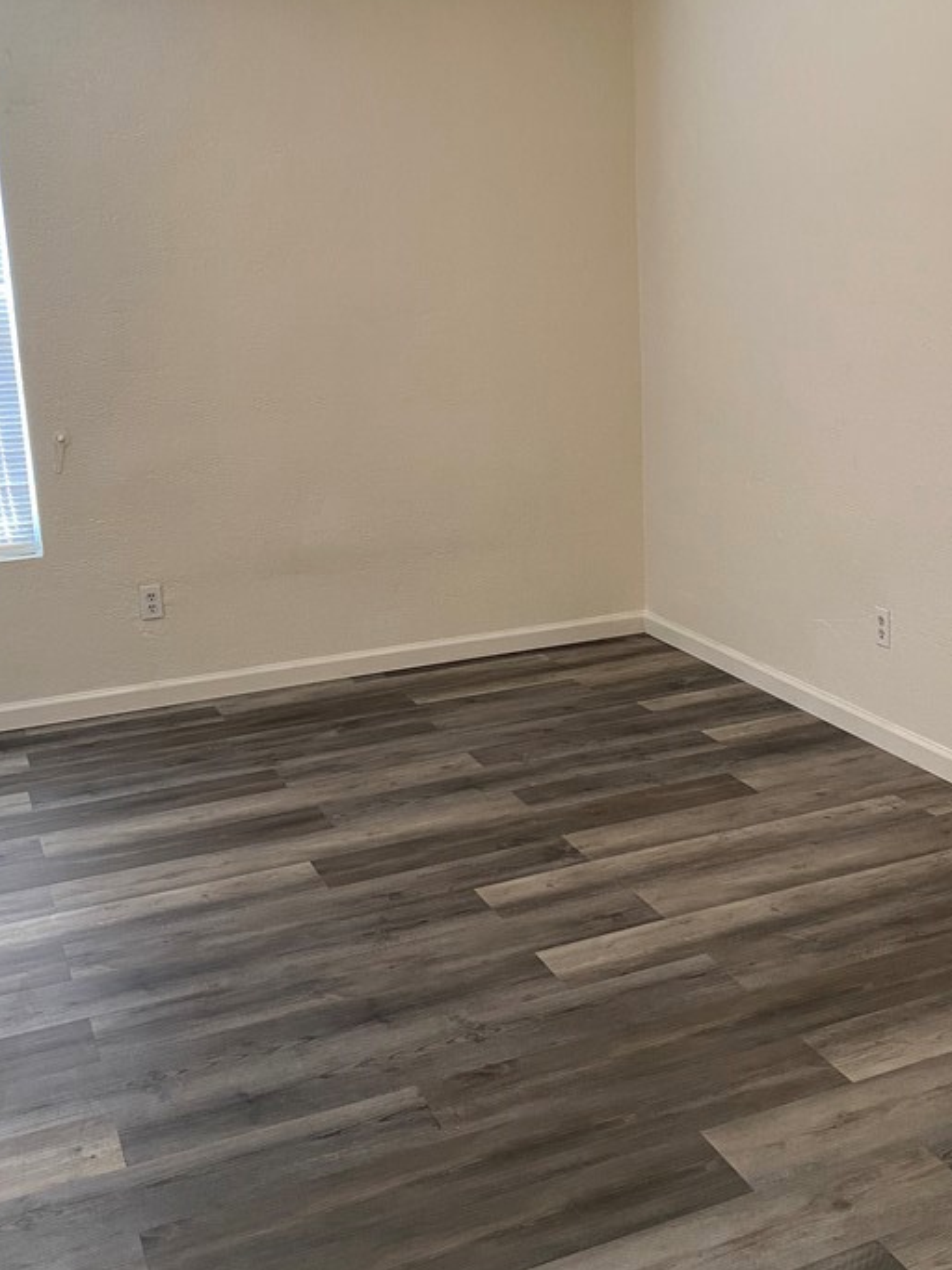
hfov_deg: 36.7
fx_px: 1431
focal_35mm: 39
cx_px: 578
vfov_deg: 47.7
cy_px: 545
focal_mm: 4.25
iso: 125
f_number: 1.8
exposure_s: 1/60
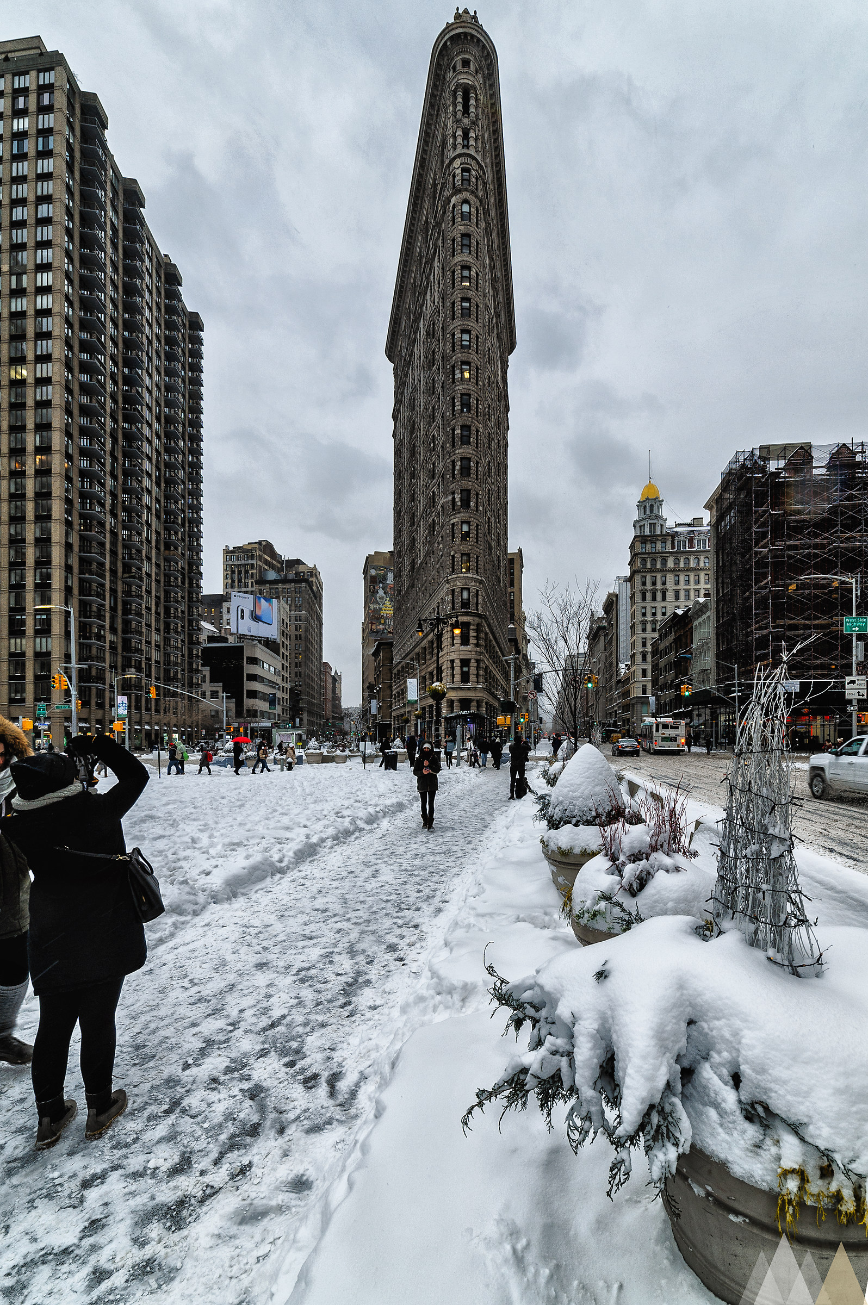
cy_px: 652
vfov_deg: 104.3
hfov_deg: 81.1
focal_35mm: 14
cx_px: 434
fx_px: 507
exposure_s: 1/60
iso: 200
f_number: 8
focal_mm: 14
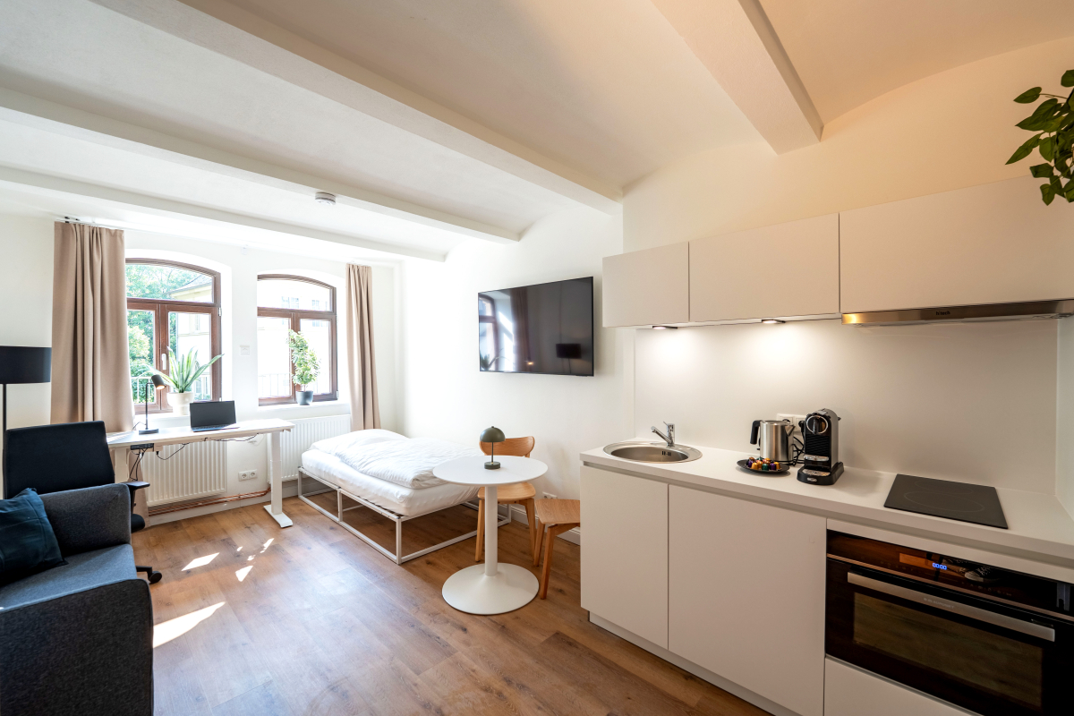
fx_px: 418
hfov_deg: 104.3
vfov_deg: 81.2
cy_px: 358
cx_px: 537
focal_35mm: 14
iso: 320
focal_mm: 14
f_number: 5
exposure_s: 1/640
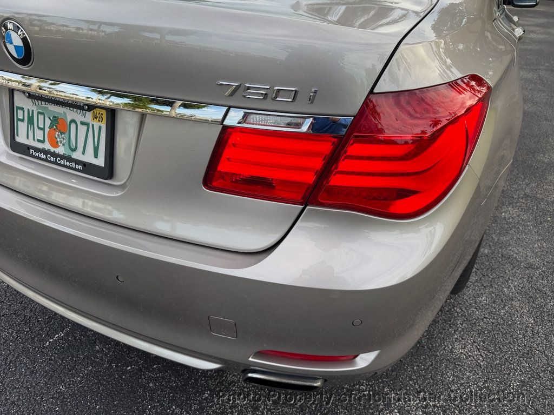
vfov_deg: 56.8
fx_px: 384
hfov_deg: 71.6
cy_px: 208
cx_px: 277
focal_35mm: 24
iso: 80
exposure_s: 1/788
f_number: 1.78
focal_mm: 6.76
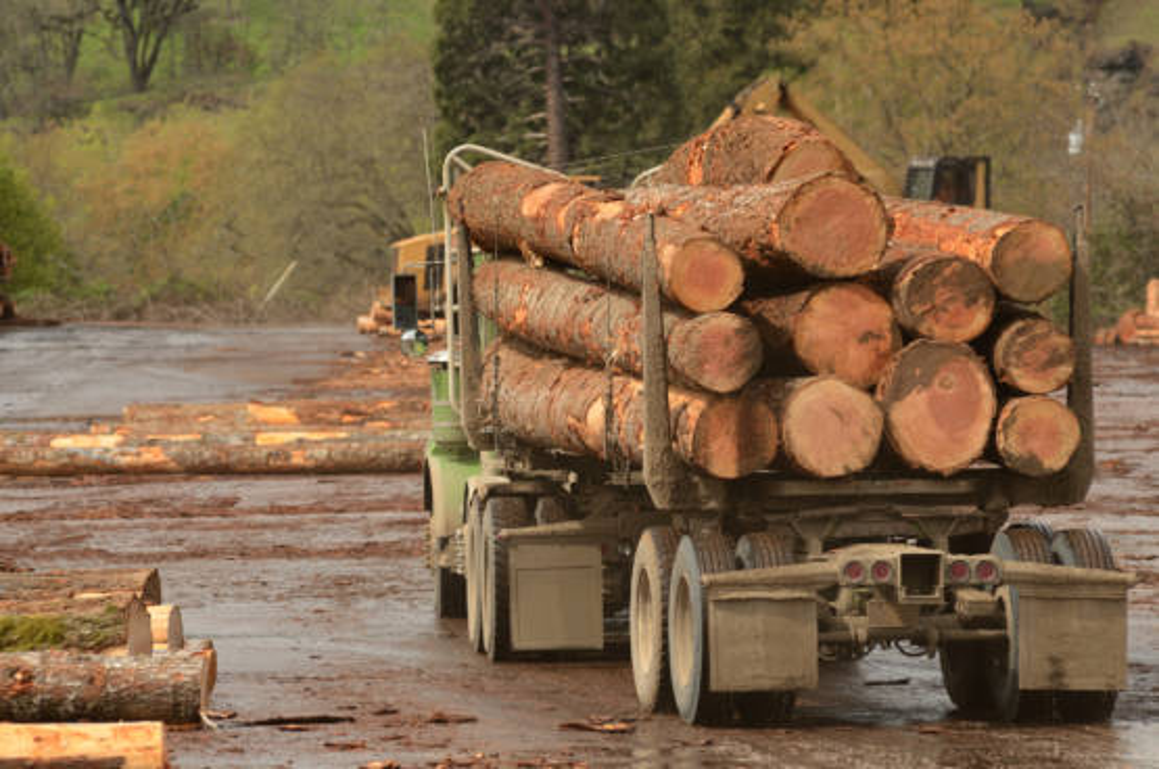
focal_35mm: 278
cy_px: 384
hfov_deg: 7.4
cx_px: 580
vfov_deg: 4.9
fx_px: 8918
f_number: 5.6
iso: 100
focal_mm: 185
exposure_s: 1/400
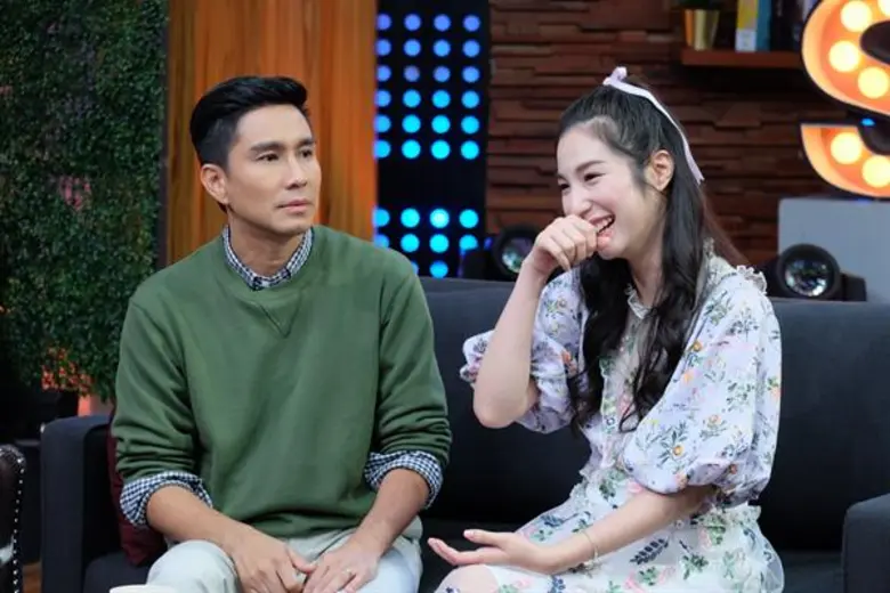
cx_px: 445
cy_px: 296
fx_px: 2645
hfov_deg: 19.1
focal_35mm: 107
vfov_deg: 12.8
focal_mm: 71.1
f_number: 5
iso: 1250
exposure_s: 1/75
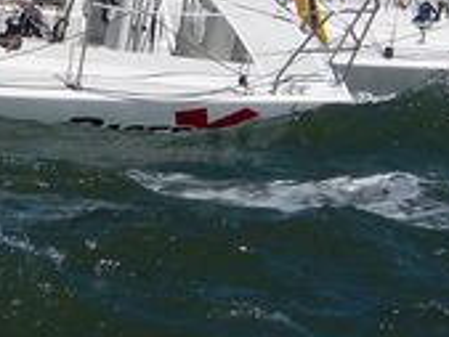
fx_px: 14304
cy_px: 74
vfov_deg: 1.4
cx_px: -69
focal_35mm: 1102
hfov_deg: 1.8
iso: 100
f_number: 5.6
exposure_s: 1/1300
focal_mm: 38.9
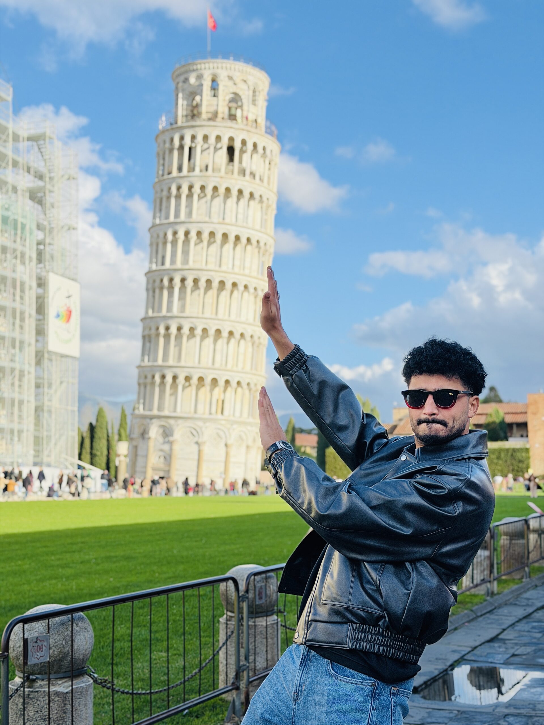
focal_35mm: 48
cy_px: 362
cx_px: 272
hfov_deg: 30.3
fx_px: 1006
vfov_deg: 39.7
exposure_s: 1/3534
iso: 64
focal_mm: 6.76
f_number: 1.78
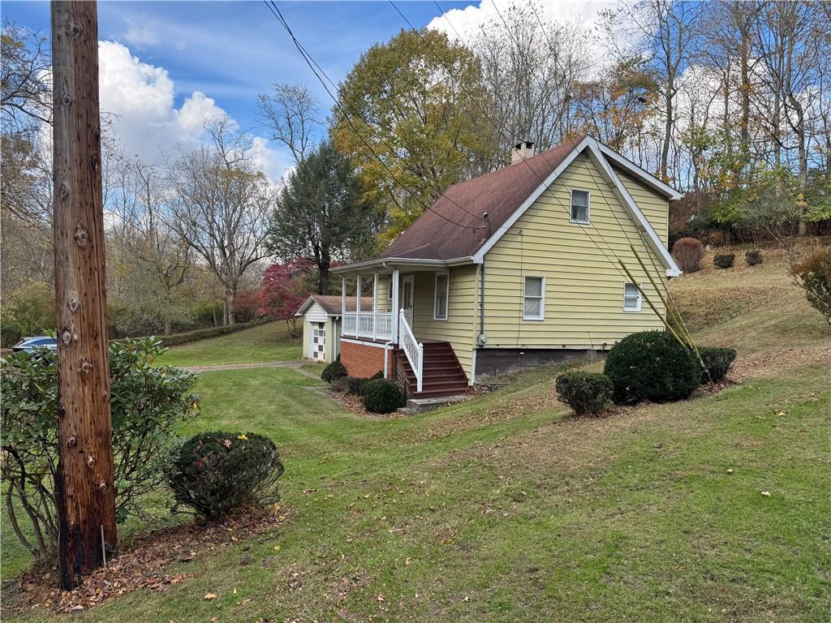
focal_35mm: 24
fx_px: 576
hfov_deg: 71.6
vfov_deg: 56.8
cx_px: 416
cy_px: 312
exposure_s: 1/1010
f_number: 1.78
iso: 80
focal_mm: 6.76
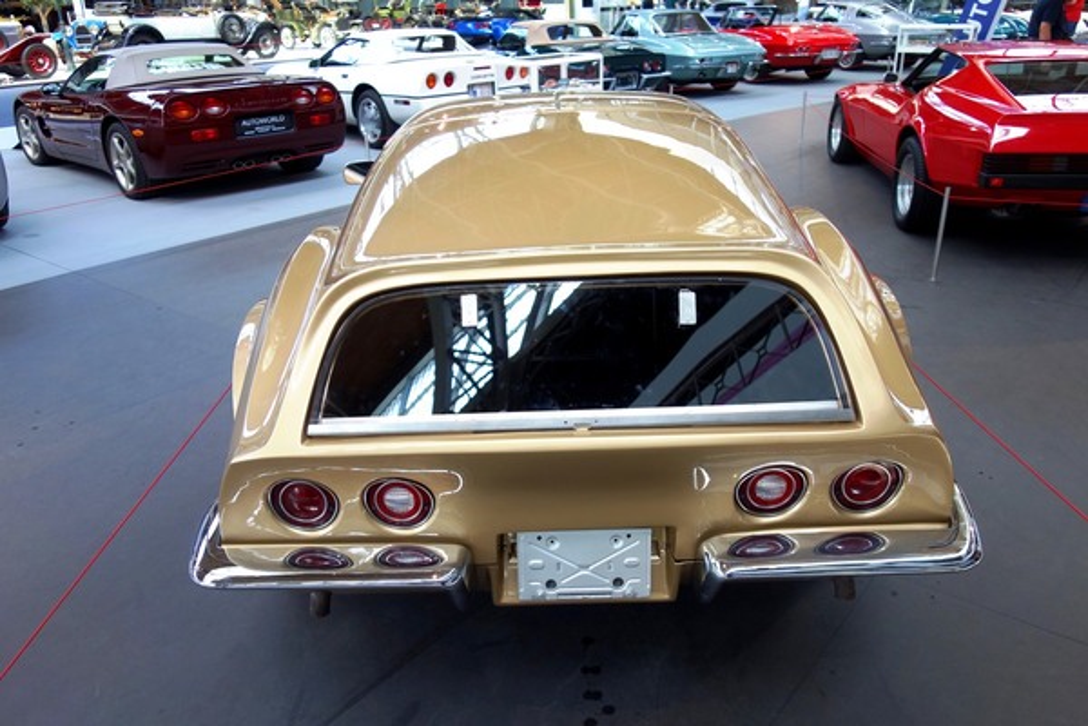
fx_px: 846
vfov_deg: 46.4
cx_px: 544
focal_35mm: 28
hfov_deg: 65.5
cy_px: 363
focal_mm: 10.4
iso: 125
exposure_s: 1/100
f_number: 2.2
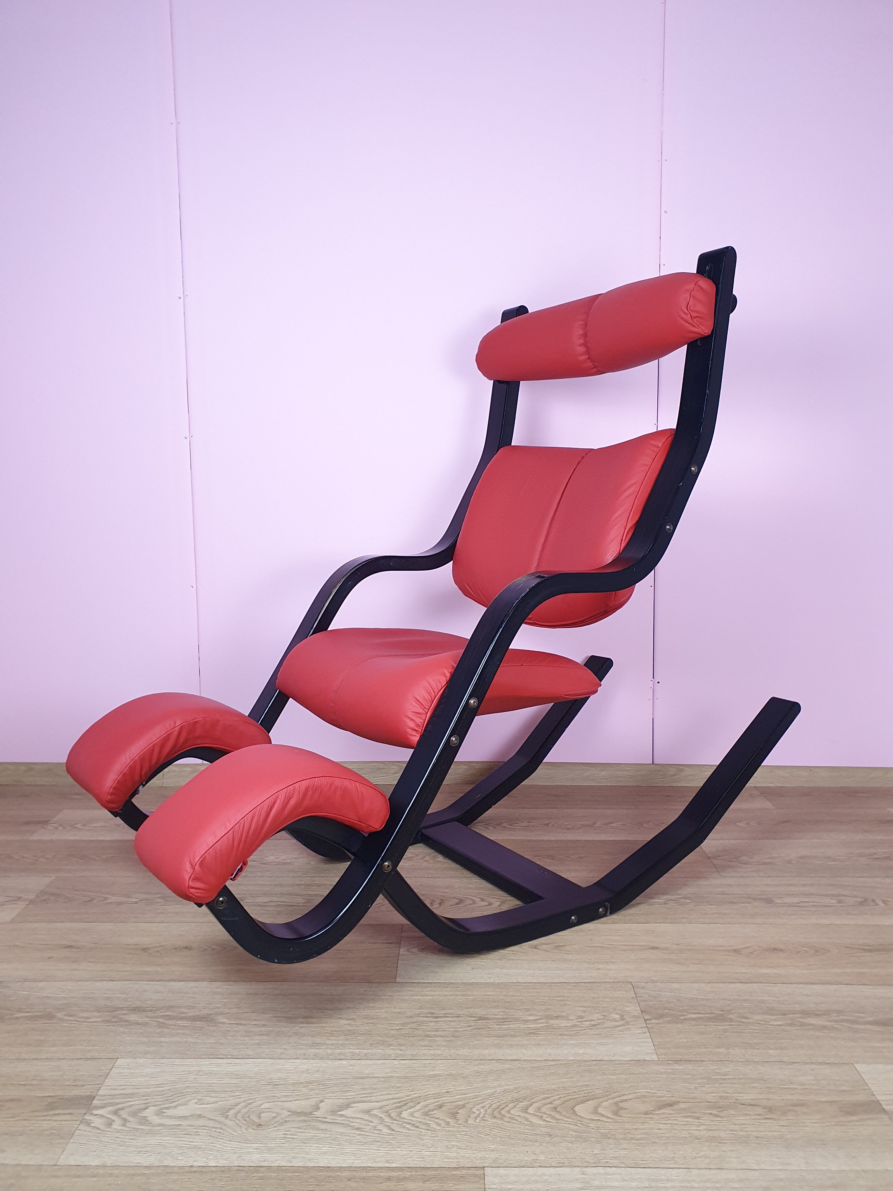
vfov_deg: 67.3
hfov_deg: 53.1
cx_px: 446
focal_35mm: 26
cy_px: 596
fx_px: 894
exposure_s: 1/100
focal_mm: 4.32
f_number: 2.4
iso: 320
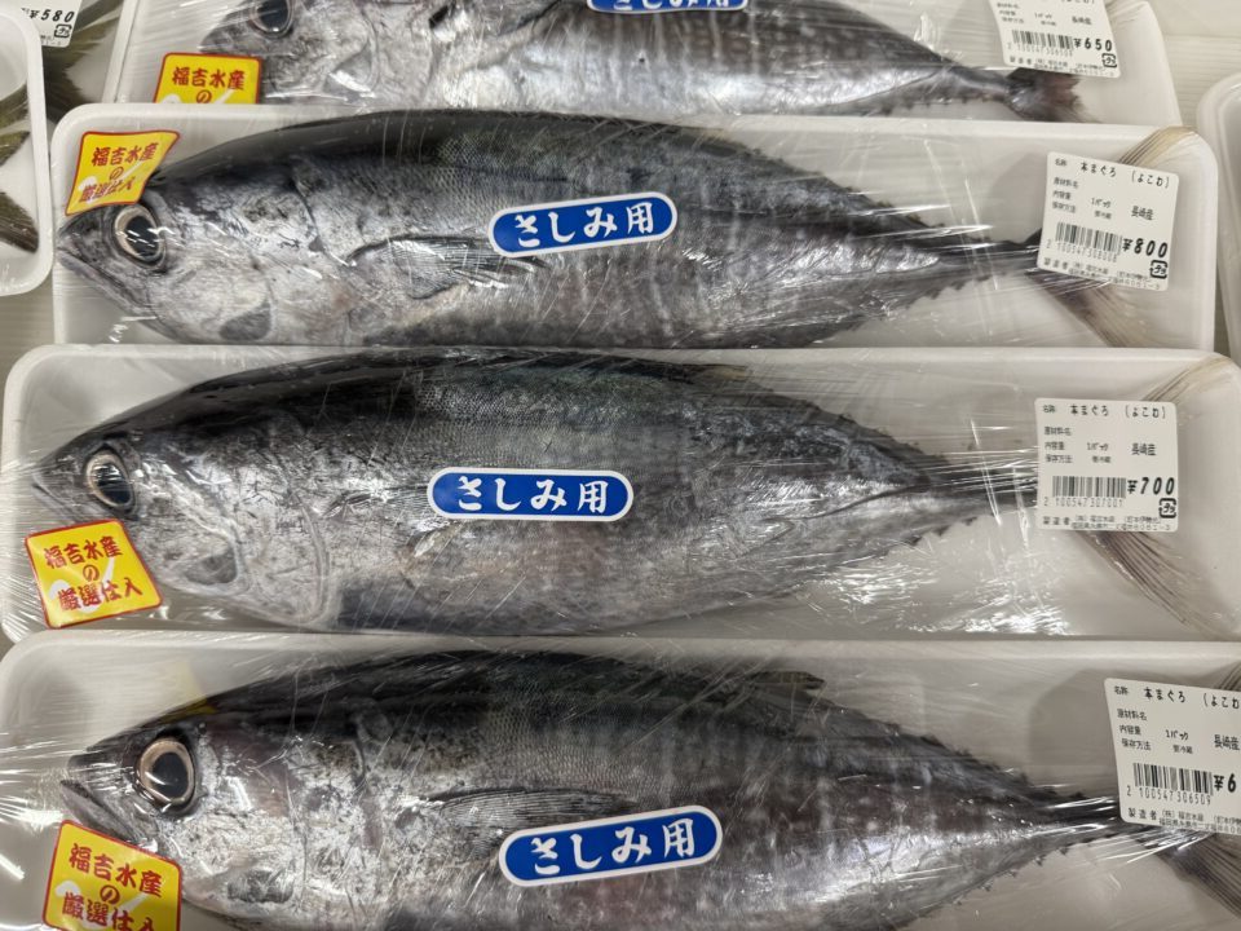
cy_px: 466
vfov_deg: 56.8
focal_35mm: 24
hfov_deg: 71.6
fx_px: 860
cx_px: 620
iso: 125
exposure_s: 1/60
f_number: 1.78
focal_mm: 6.76
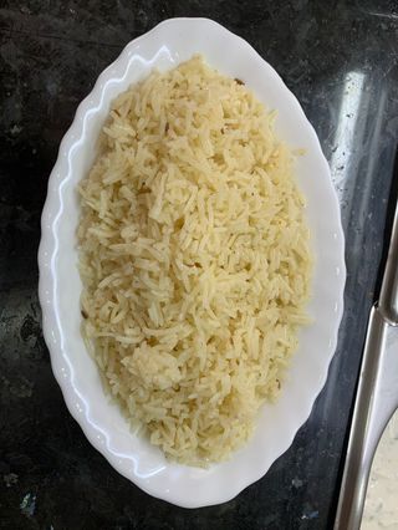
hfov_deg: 53.1
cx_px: 199
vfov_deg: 67.3
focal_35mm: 26
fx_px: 398
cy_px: 265
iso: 40
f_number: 1.8
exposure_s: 1/121
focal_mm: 4.25
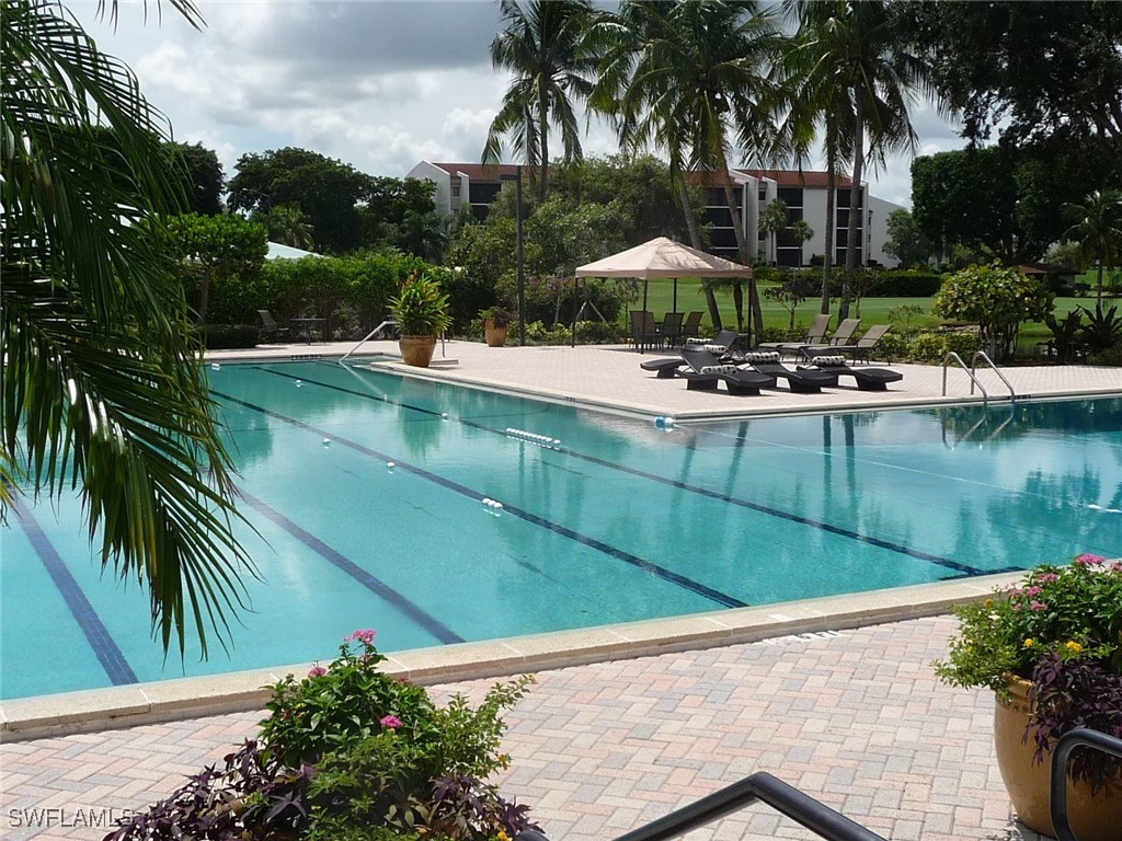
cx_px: 561
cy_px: 420
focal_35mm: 45
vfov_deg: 32.2
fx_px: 1459
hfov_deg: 42.1
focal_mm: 4.7
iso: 100
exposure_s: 1/400
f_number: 8
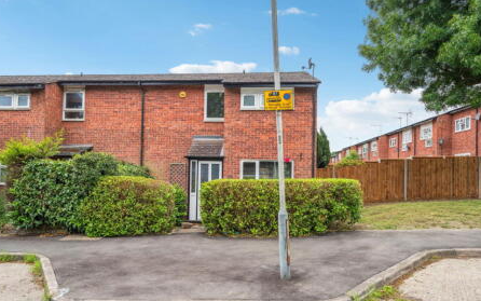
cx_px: 240
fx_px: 328
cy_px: 161
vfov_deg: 49.3
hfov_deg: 72.5
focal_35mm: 25
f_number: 5.6
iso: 640
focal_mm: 23
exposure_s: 1/640
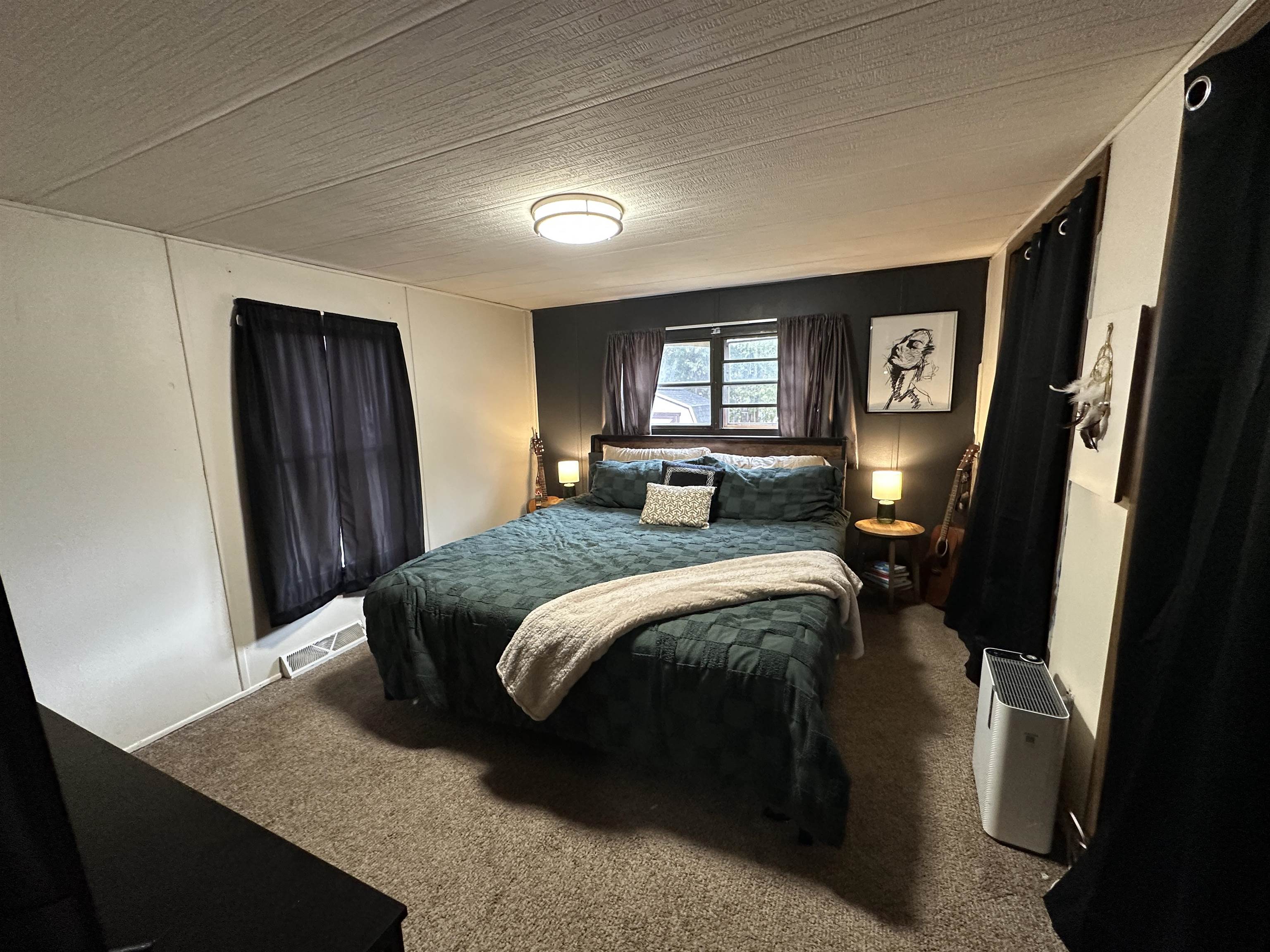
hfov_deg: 102.1
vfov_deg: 85.7
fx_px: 514
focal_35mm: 14
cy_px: 476
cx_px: 635
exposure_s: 1/60
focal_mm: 2.22
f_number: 2.2
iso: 400
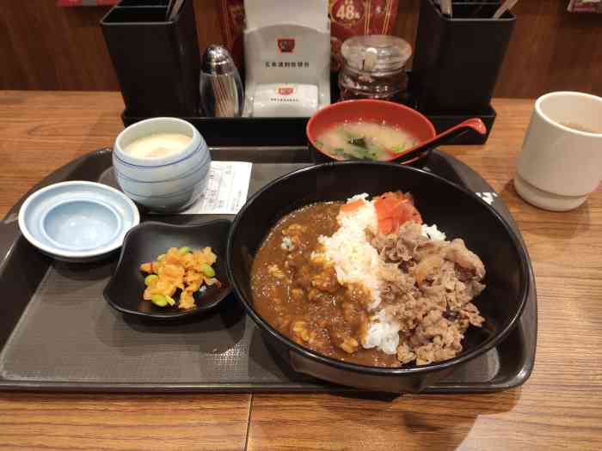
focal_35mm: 25
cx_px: 301
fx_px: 435
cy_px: 226
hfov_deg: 69.4
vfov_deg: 54.9
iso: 262
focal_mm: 4.74
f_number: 1.79
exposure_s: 1/33
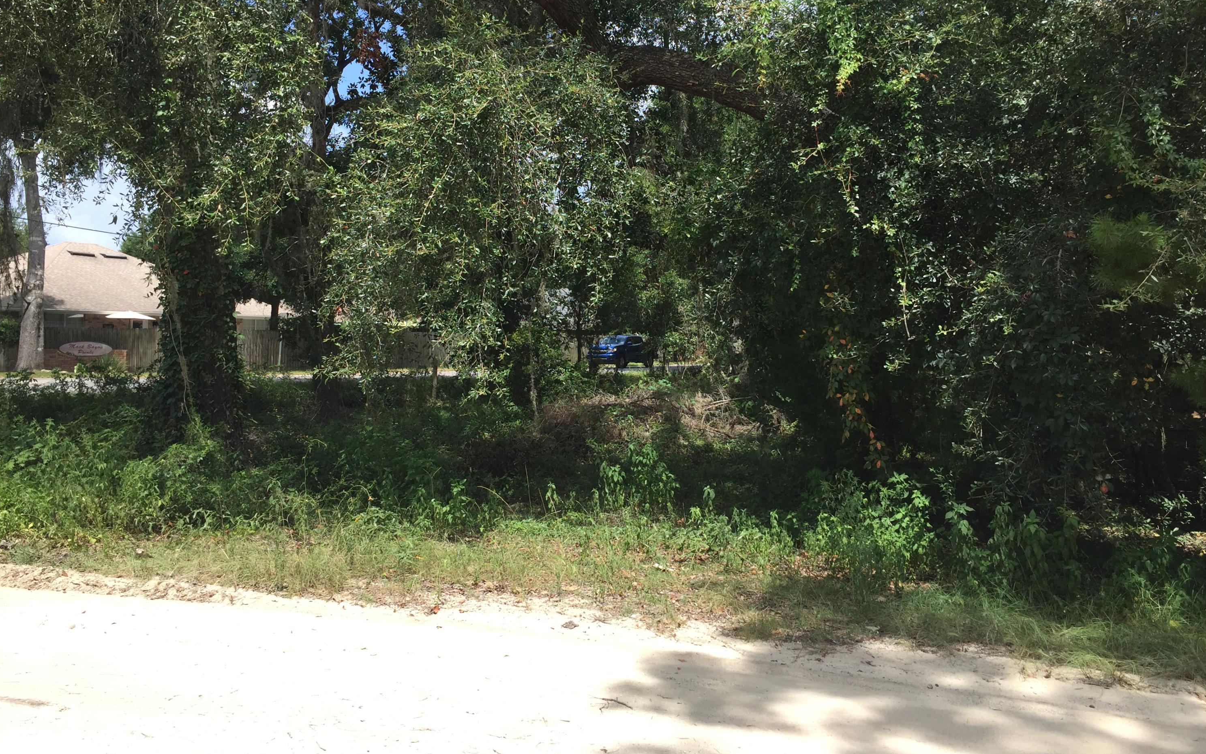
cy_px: 323
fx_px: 1019
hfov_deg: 61.2
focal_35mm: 31
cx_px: 605
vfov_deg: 40.5
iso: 32
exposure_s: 1/1276
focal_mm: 4.15
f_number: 2.2
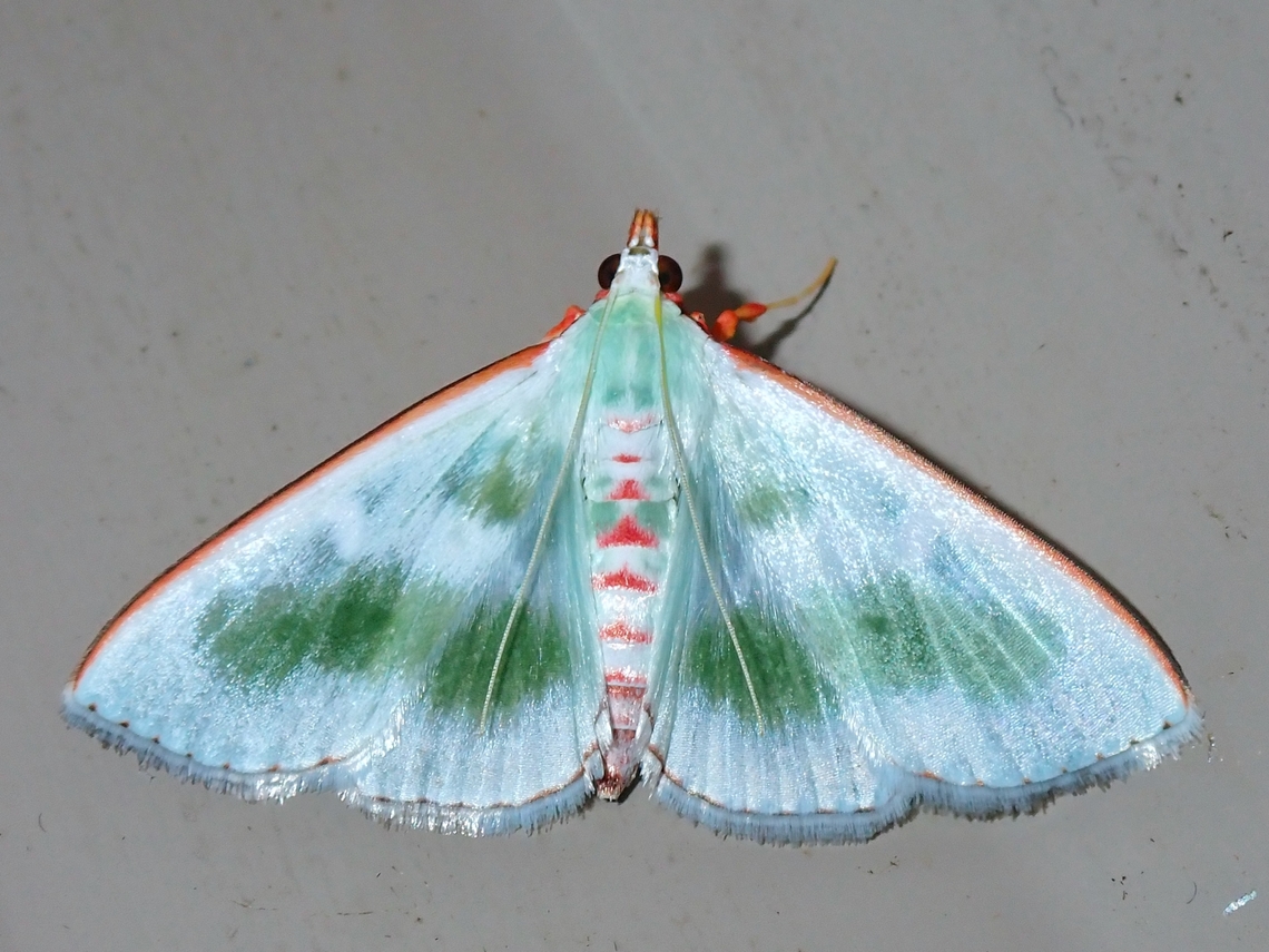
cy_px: 476
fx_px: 3666
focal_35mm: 100
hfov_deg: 19.6
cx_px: 634
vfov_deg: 14.8
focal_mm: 18
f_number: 6.3
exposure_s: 1/200
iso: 200
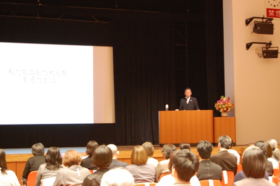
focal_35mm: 72
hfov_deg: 28.1
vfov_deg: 18.9
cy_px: 93
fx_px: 560
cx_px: 140
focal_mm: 48
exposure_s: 1/8
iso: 1600
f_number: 5.6
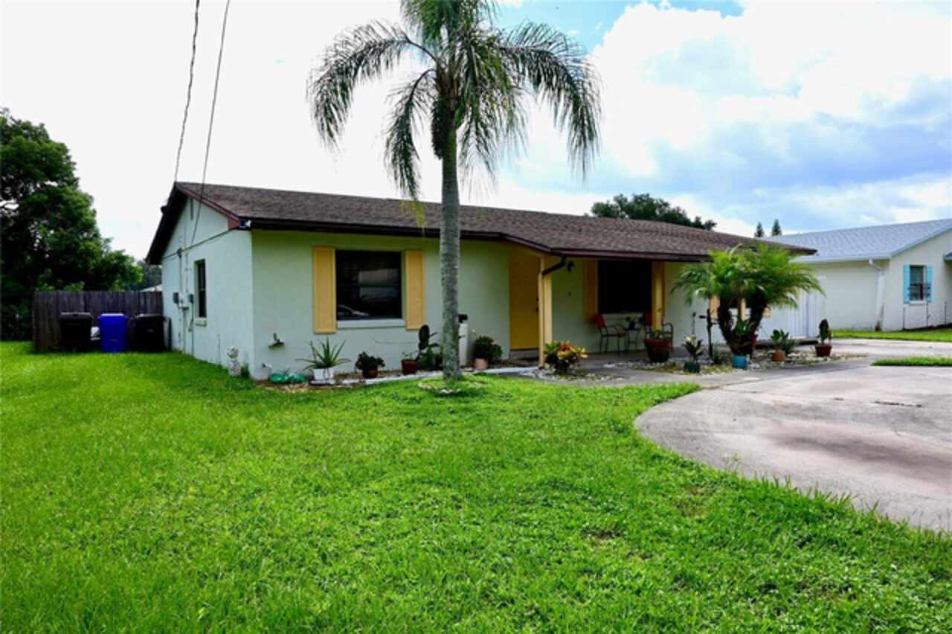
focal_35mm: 24
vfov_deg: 53.1
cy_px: 317
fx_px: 634
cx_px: 476
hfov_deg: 73.8
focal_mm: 16
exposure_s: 1/320
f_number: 9
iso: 250
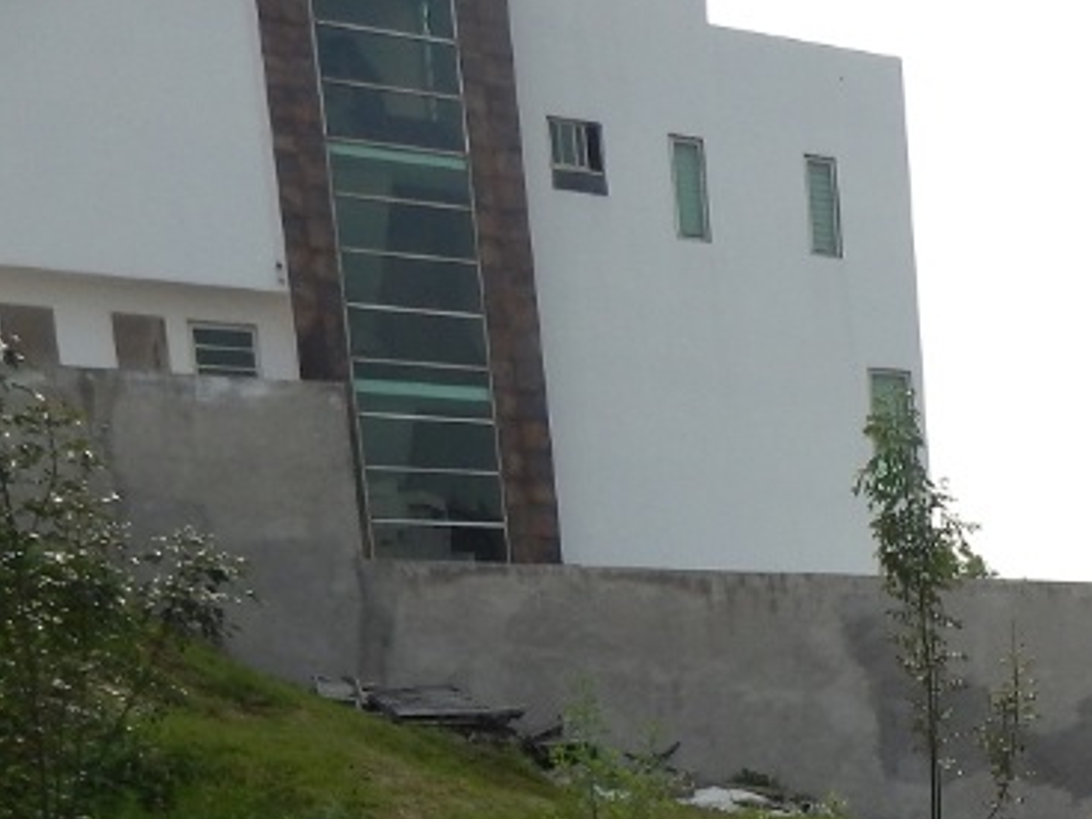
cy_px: 1122
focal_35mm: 64
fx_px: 2019
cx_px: 1418
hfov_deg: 25.9
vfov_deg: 20.5
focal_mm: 4
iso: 125
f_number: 6
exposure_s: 1/500
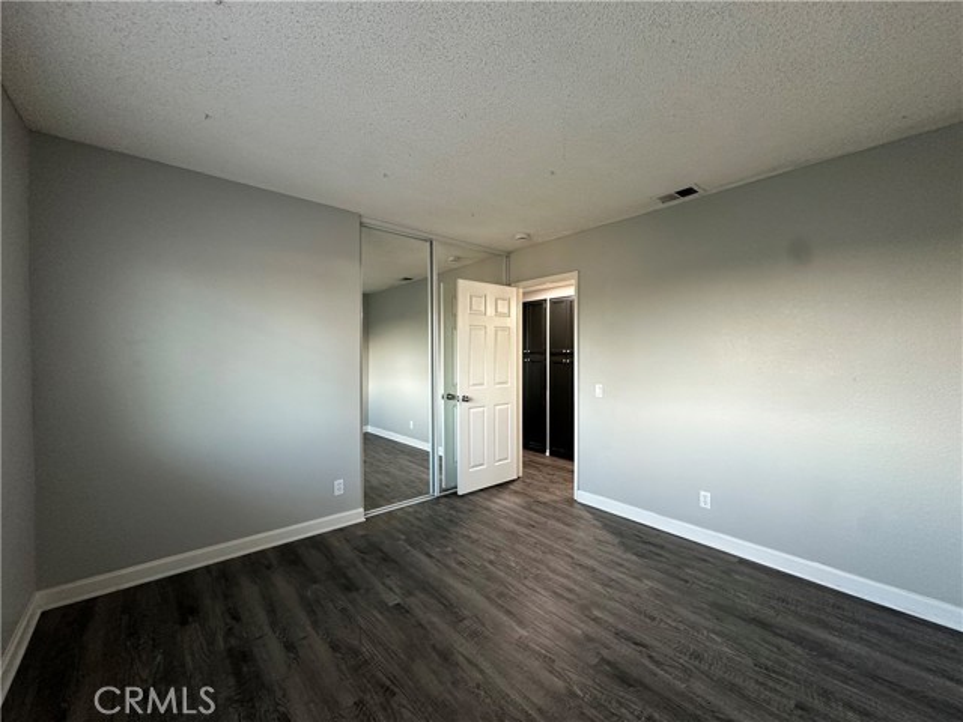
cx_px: 482
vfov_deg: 85.7
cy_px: 361
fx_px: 389
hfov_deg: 102.1
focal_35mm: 14
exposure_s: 1/60
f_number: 2.2
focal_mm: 2.22
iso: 250
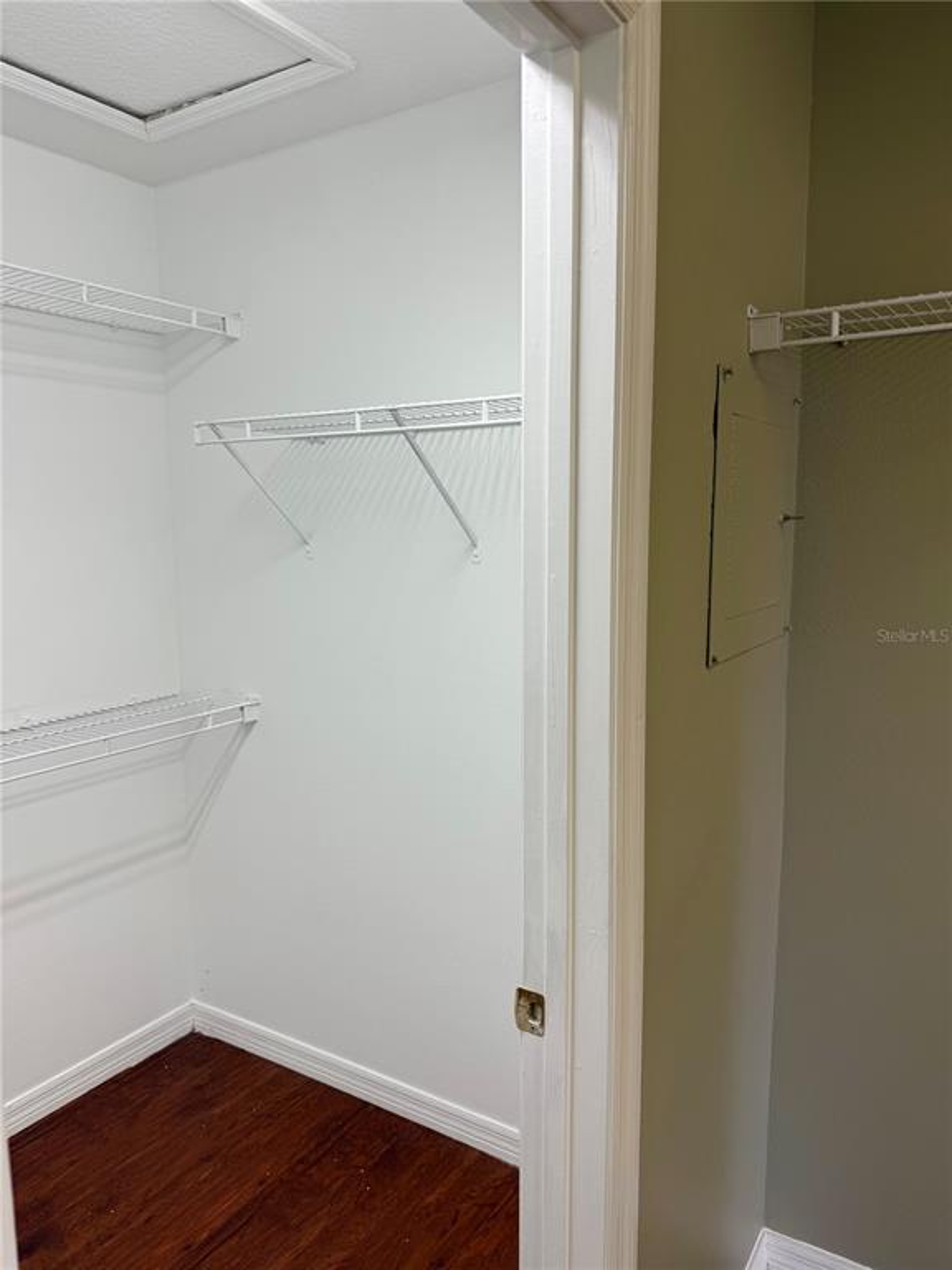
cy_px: 635
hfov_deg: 56.8
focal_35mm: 24
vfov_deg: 71.6
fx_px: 880
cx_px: 476
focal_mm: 6.76
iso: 80
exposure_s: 1/120
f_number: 1.78
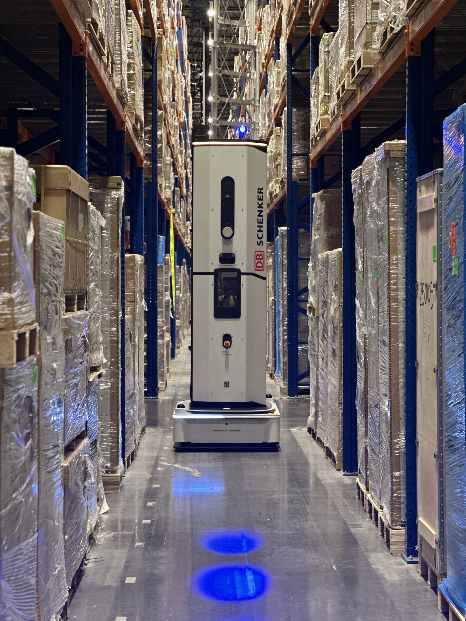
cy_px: 310
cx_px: 233
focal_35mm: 77
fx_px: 1382
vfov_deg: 25.3
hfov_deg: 19.1
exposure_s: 1/24
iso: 320
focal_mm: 9
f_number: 2.8
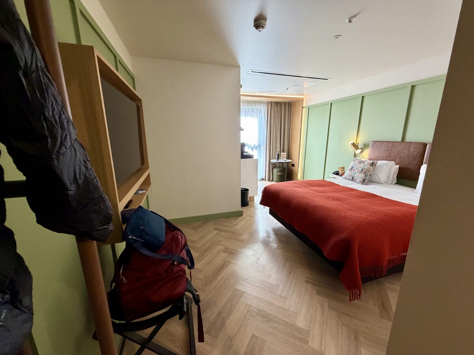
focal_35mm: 14
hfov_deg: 102.1
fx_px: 192
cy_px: 178
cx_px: 237
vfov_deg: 85.7
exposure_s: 1/81
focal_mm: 2.22
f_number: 2.2
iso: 320
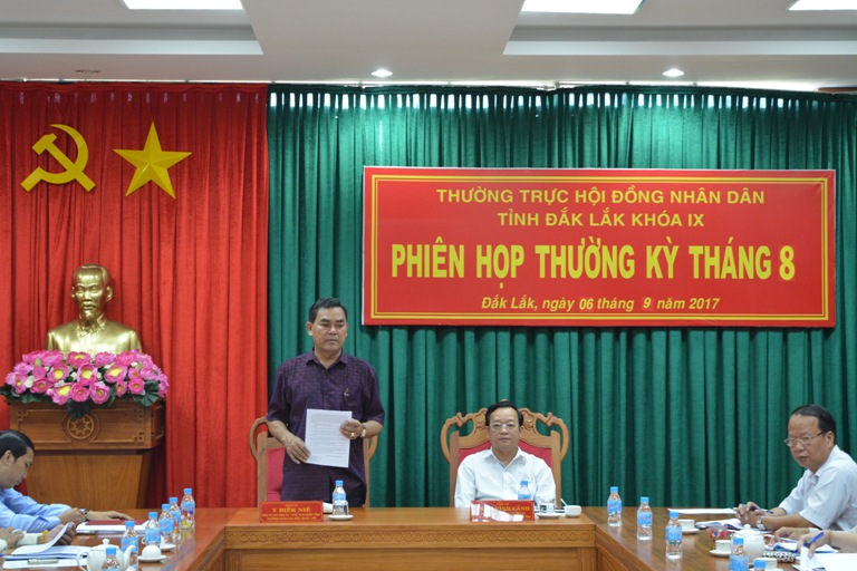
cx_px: 428
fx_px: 1714
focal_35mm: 72
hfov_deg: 28.1
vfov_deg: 18.9
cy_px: 286
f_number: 5.3
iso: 1600
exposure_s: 1/40
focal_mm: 48
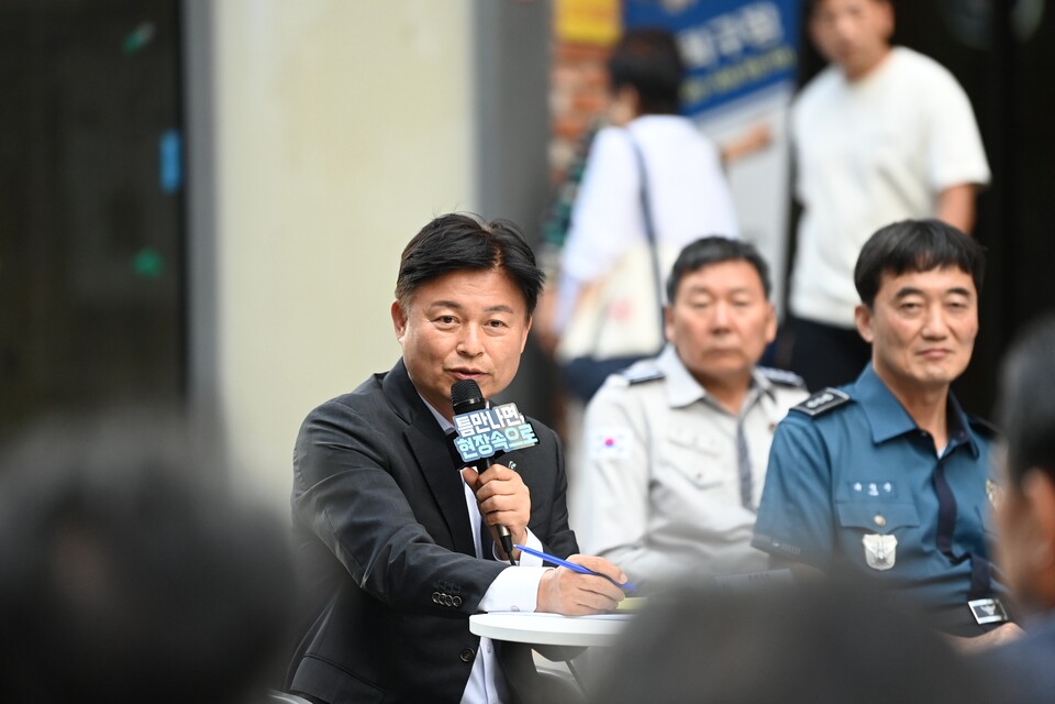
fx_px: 5861
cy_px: 352
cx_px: 528
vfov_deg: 6.9
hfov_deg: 10.3
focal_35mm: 200
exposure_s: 1/2500
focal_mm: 200
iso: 2000
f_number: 2.8
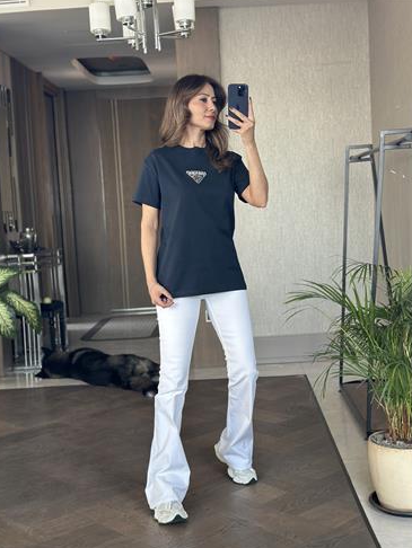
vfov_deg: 38.2
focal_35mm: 50
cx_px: 202
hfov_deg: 29.1
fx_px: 793
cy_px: 280
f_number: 1.78
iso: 125
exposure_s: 1/60
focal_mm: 6.86
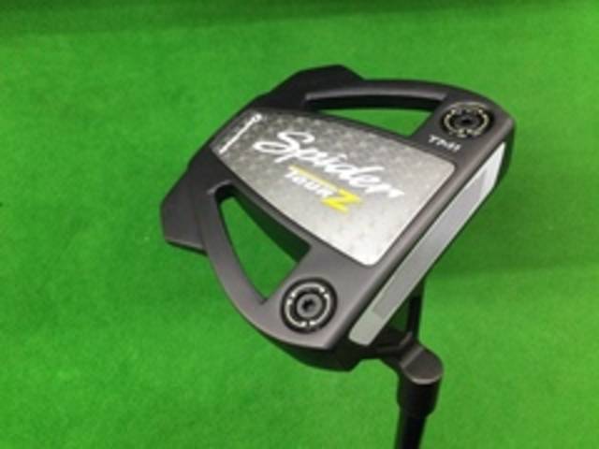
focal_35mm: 31
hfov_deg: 58.4
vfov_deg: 45.4
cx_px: 300
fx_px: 536
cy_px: 224
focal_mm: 3.3
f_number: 2.4
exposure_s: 1/30
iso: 100
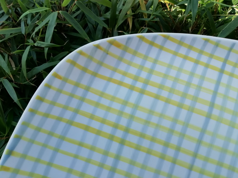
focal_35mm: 26
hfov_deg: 67.3
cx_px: 119
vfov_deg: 53.1
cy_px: 89
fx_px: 179
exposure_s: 1/611
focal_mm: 3.21
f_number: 2.2
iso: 50
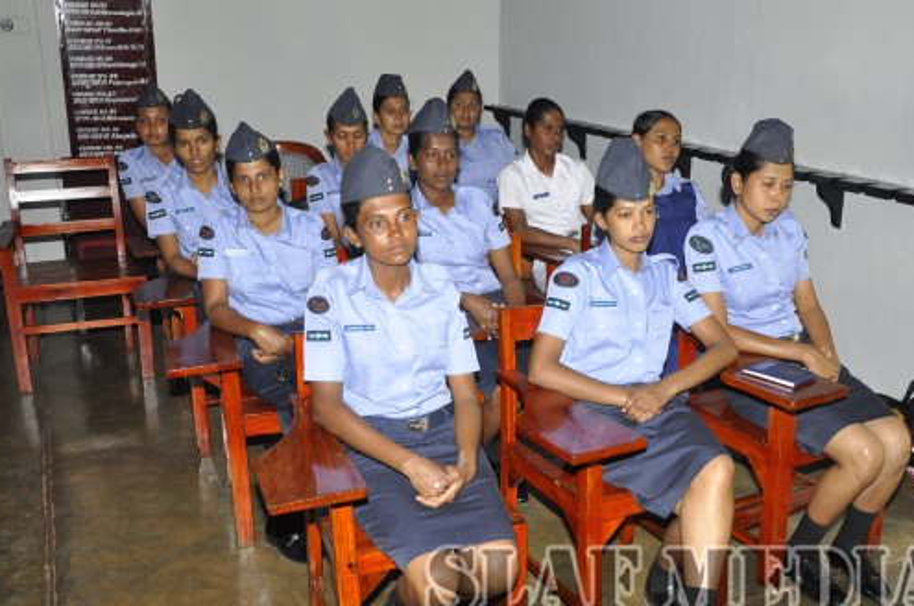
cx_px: 476
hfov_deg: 48.5
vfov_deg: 33.3
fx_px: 1014
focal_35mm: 40
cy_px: 323
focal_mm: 22
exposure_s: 1/100
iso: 500
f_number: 6.3
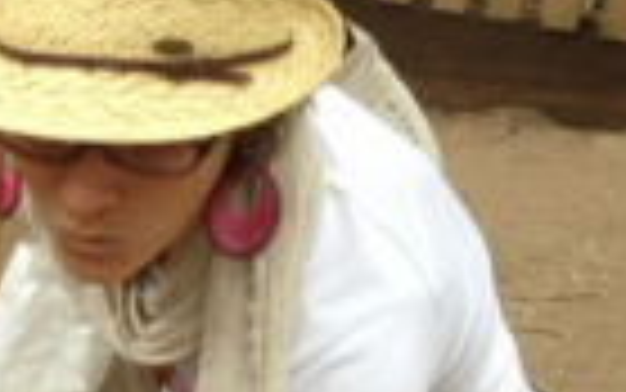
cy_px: 545
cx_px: -261
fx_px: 2321
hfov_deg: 14.5
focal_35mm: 136
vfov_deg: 9.4
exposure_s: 1/336
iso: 50
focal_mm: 4.28
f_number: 2.4
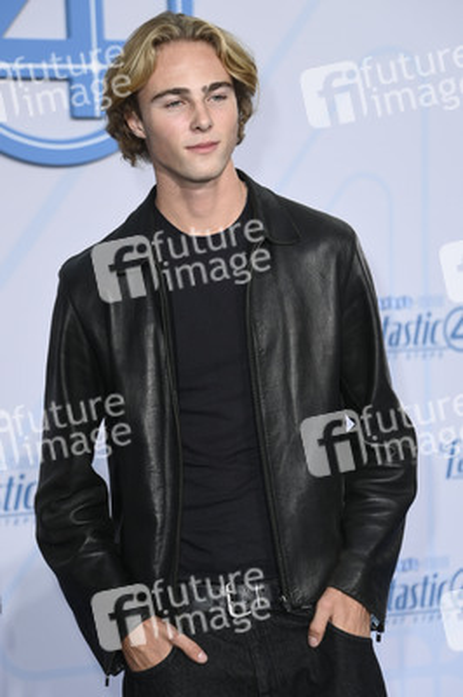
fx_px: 2357
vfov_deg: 16.8
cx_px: 232
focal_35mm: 122
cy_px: 348
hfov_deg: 11.2
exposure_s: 1/250
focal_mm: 122
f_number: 5.6
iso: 400
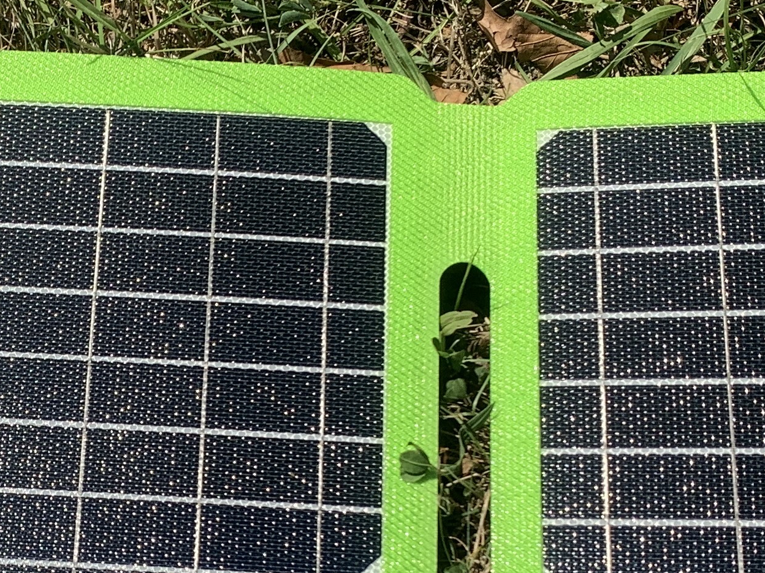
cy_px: 469
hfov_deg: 22.9
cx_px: 120
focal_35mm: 84
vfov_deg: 17.4
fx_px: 1856
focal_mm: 4.25
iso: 25
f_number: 1.8
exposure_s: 1/3086
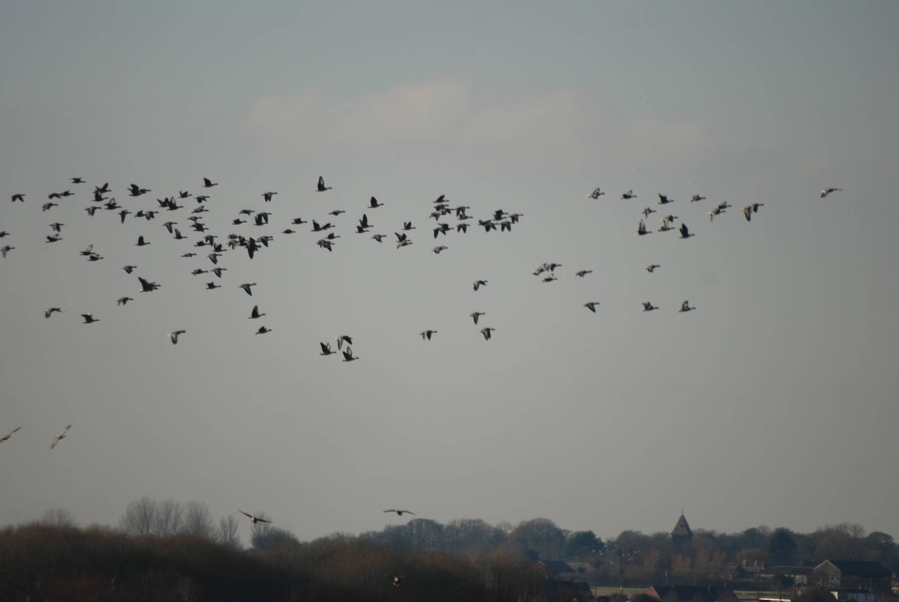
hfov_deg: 4.6
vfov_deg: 3.1
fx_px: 11251
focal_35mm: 450
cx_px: 450
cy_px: 301
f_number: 5.6
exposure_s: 1/800
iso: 200
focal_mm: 300
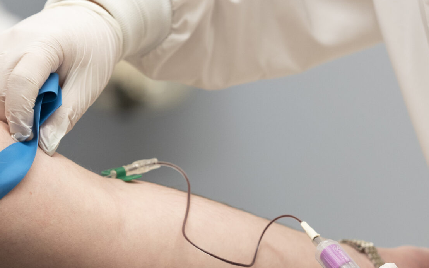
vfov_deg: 6.5
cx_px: 276
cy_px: 266
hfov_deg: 10.5
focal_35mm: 200
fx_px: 2338
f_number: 2.8
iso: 1000
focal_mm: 85
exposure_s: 1/250
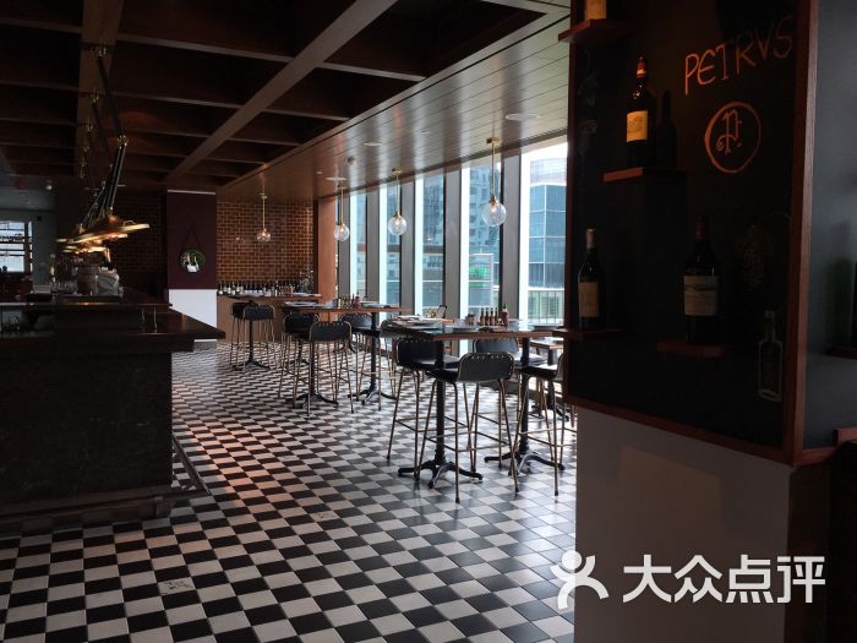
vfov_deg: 48.2
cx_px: 428
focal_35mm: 29
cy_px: 322
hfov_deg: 61.7
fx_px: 718
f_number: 2.2
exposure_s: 1/100
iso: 40
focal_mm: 4.15
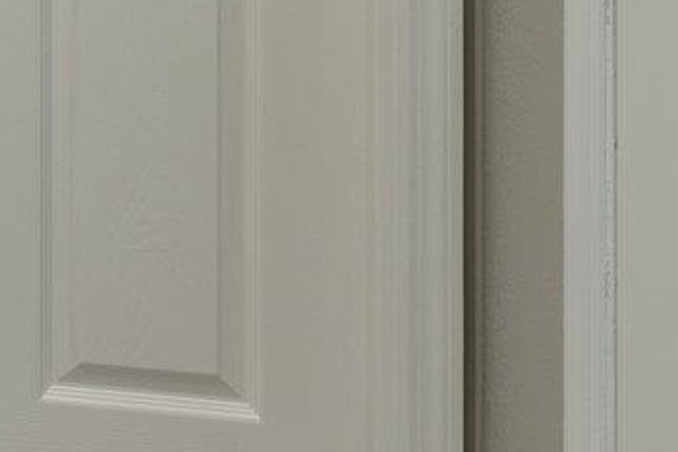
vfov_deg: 11.3
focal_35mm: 111
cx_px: -543
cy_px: -420
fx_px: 2090
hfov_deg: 15.7
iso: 100
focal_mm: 19
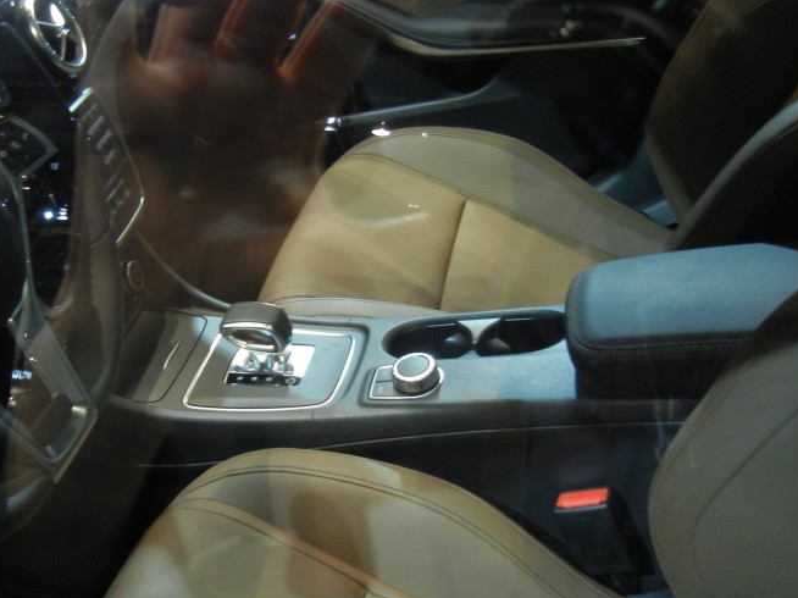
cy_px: 272
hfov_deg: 39.6
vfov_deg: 30.8
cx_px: 227
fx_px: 1083
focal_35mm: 47
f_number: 3.5
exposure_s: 1/20.2
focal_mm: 5.4
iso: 400
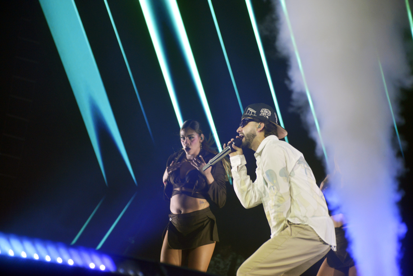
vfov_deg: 11.4
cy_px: 138
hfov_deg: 17.1
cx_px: 206
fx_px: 1377
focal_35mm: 120
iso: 800
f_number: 4.8
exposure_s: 1/125
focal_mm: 120
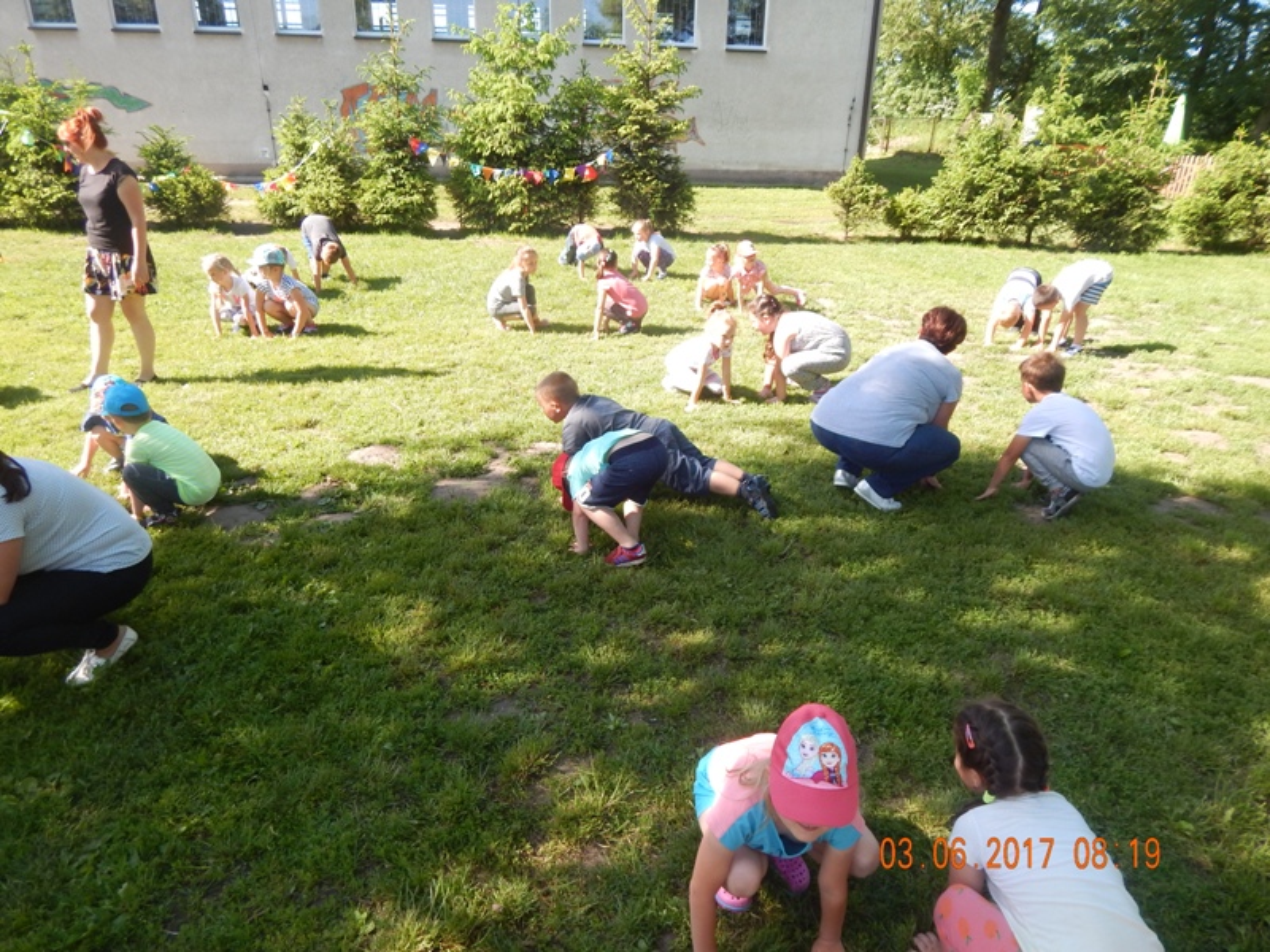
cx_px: 635
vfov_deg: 61.1
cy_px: 476
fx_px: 807
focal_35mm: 22
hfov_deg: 76.4
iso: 125
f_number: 3
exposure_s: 1/320
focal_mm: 4
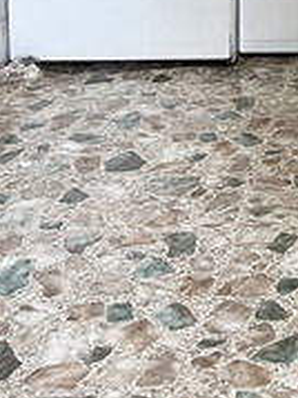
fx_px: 1000
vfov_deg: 19.8
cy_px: -185
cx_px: 445
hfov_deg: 15.6
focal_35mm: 87
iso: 125
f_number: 1.5
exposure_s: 1/60
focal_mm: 5.7
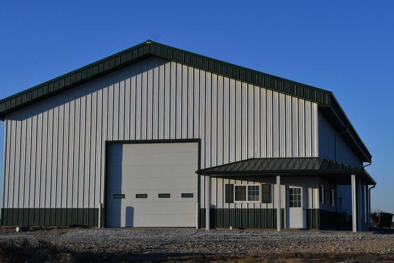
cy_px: 132
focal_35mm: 63
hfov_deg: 31.9
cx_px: 197
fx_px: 690
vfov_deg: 21.6
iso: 100
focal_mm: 42
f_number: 8
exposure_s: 1/800
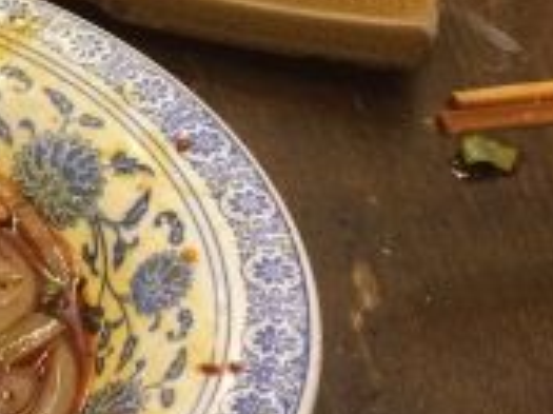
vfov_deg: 12.7
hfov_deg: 14.4
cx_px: -515
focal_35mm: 116
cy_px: 100
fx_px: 1852
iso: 250
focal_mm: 4.15
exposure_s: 1/20
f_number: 2.2
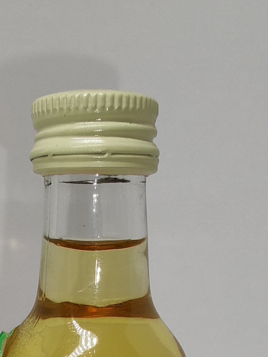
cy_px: 380
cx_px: 62
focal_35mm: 63
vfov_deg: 28.3
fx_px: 650
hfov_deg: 23.0
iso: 50
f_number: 2.2
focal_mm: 1.96
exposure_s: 1/100
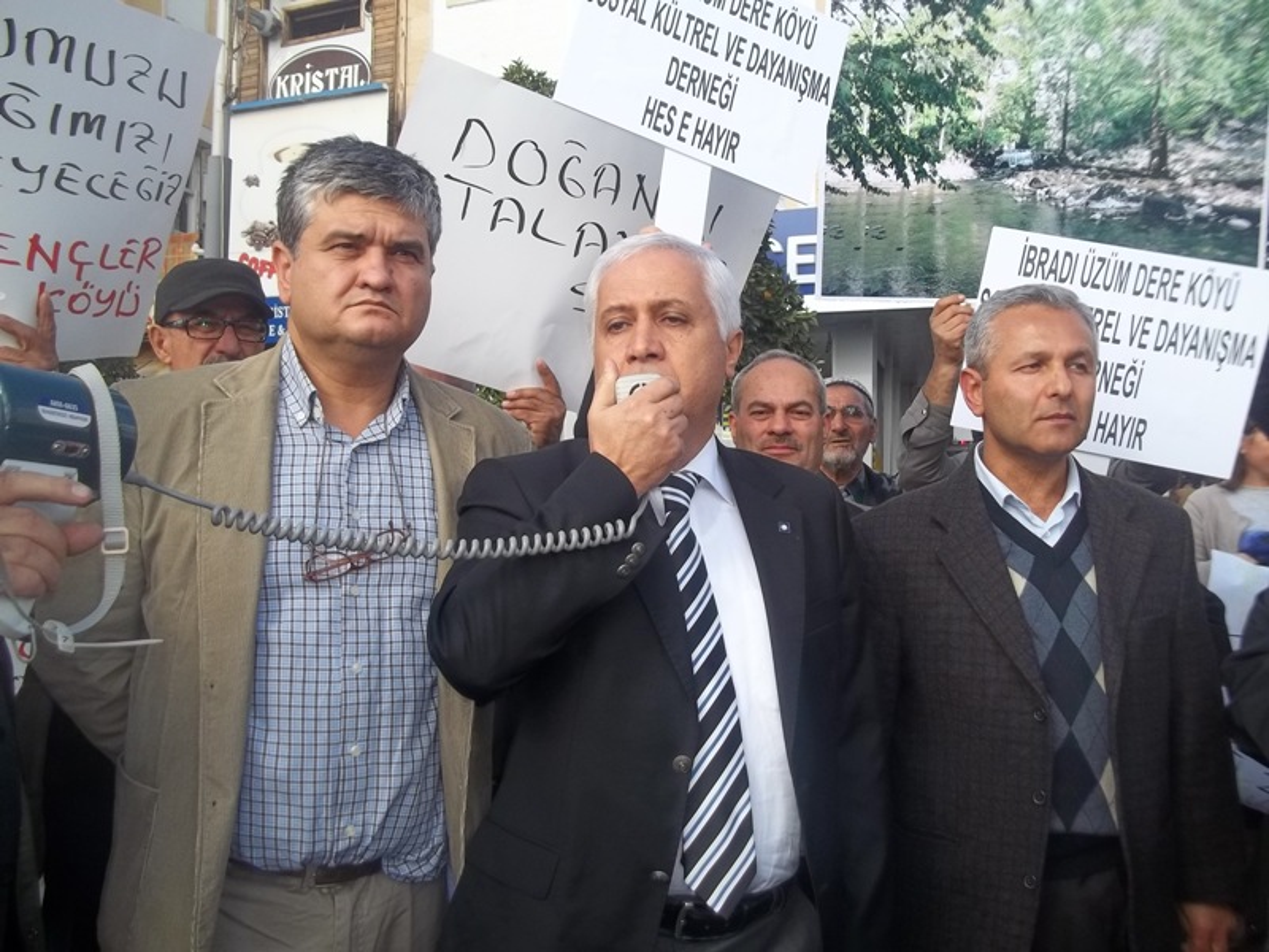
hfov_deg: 56.8
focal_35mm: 32
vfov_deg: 44.2
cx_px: 634
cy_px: 476
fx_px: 1173
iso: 64
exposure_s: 1/400
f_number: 2.9
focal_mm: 5.7
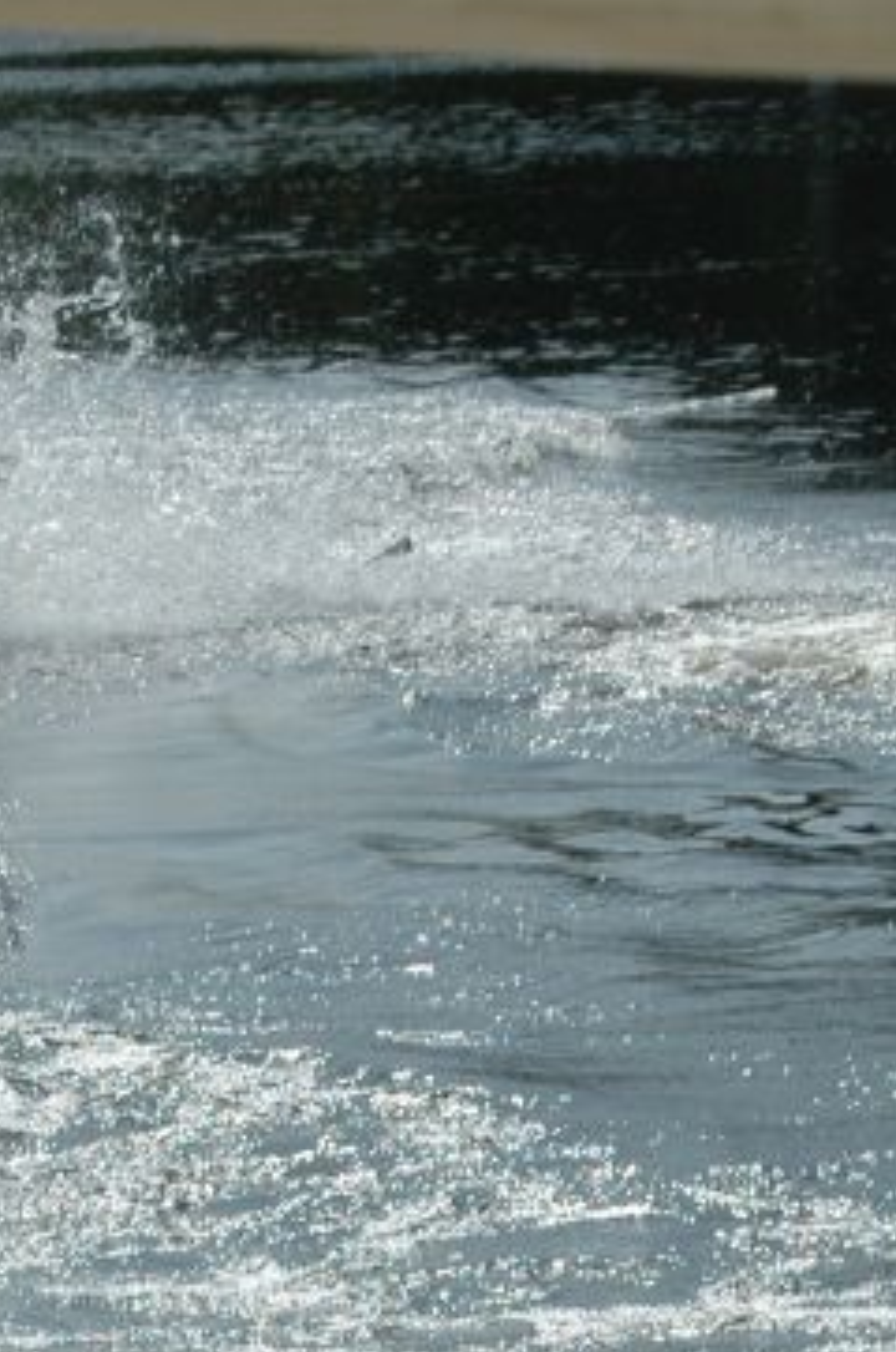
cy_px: 1509
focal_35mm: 263
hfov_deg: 5.2
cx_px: -246
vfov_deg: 7.8
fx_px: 9856
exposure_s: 1/500
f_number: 11
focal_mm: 62
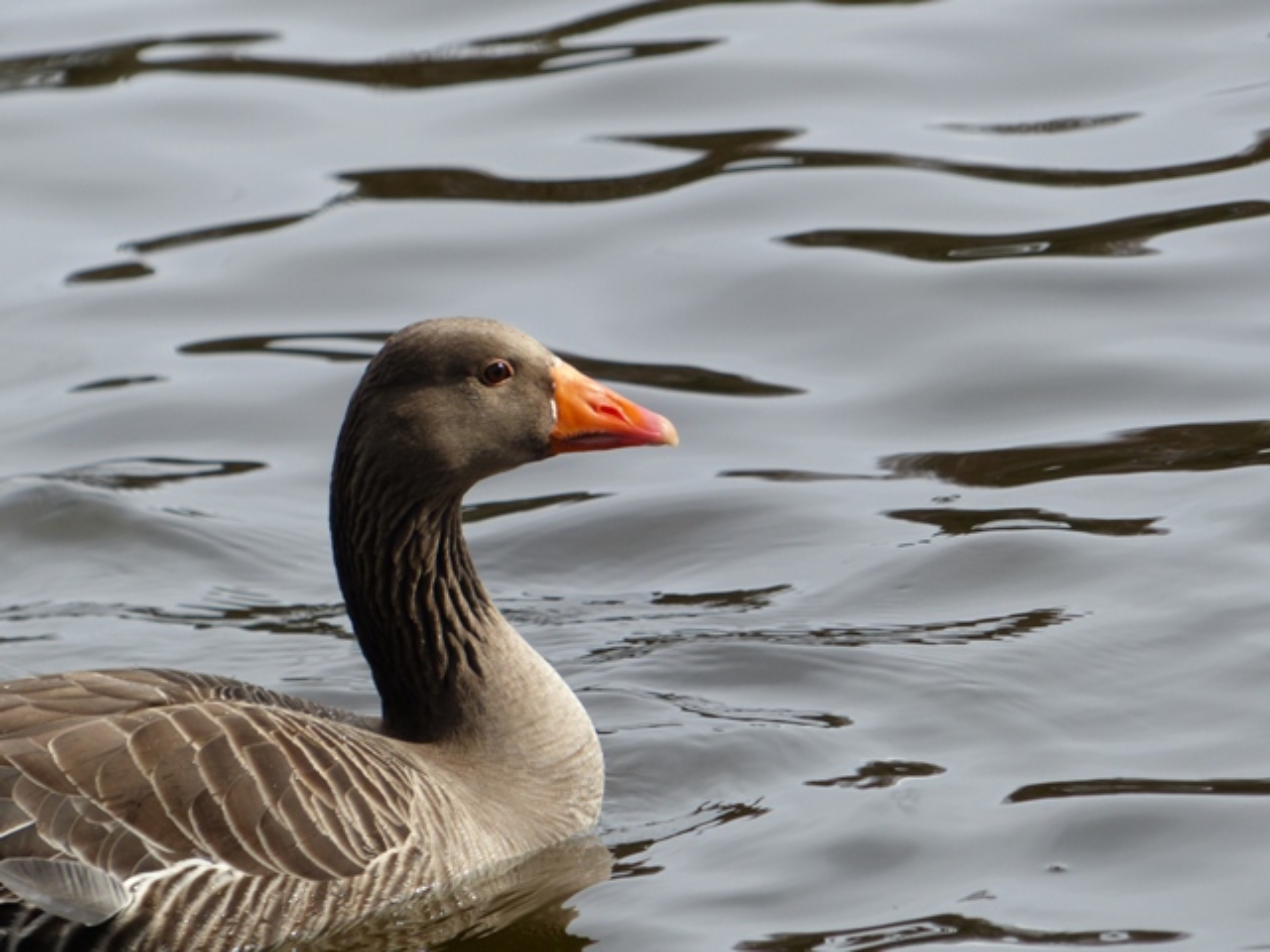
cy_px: 476
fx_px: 15409
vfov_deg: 3.5
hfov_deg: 4.7
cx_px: 635
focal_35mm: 420
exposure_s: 1/1000
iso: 100
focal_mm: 75.6
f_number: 3.2
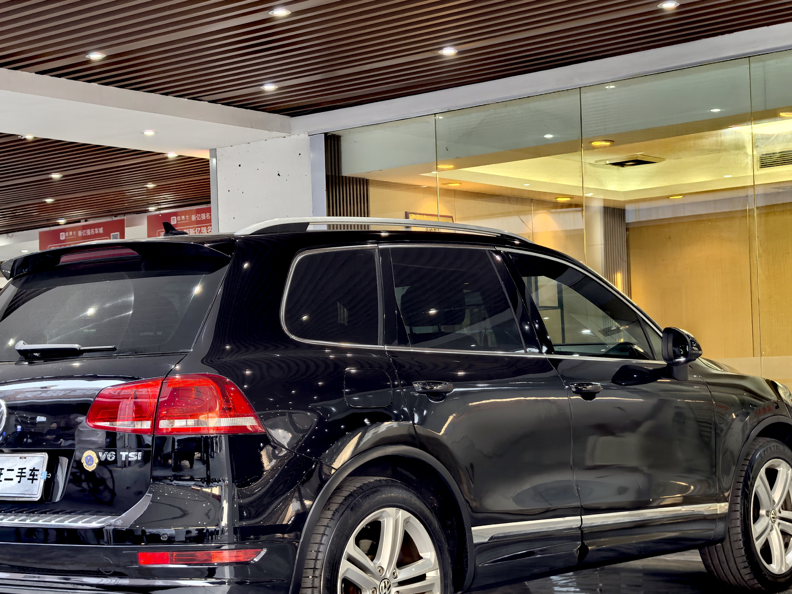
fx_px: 1579
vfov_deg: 21.3
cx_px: 345
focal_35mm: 69
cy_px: 334
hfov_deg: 28.1
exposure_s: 1/200
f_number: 1.4
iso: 100
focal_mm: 6.98
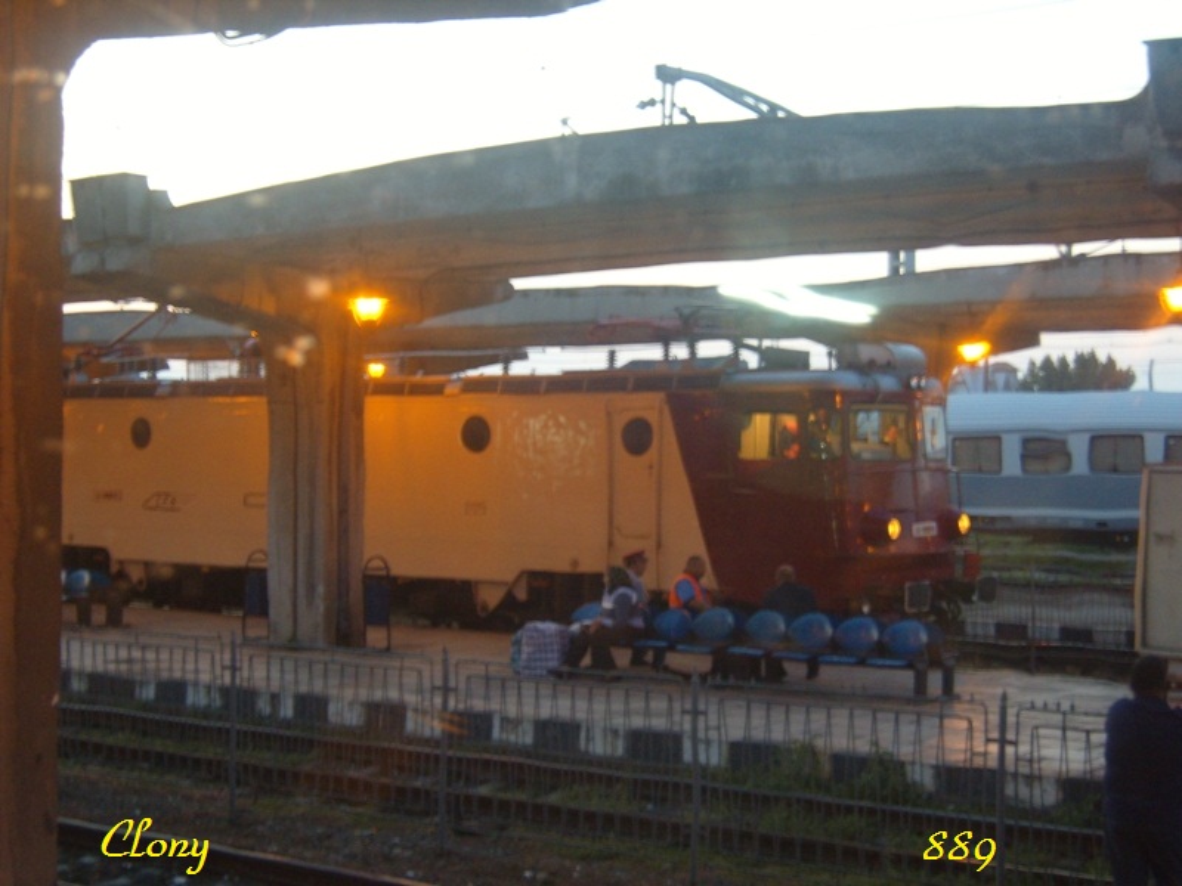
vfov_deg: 23.7
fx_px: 2117
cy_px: 443
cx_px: 591
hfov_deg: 31.2
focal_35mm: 62
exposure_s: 1/3
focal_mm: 13
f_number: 3.8
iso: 200
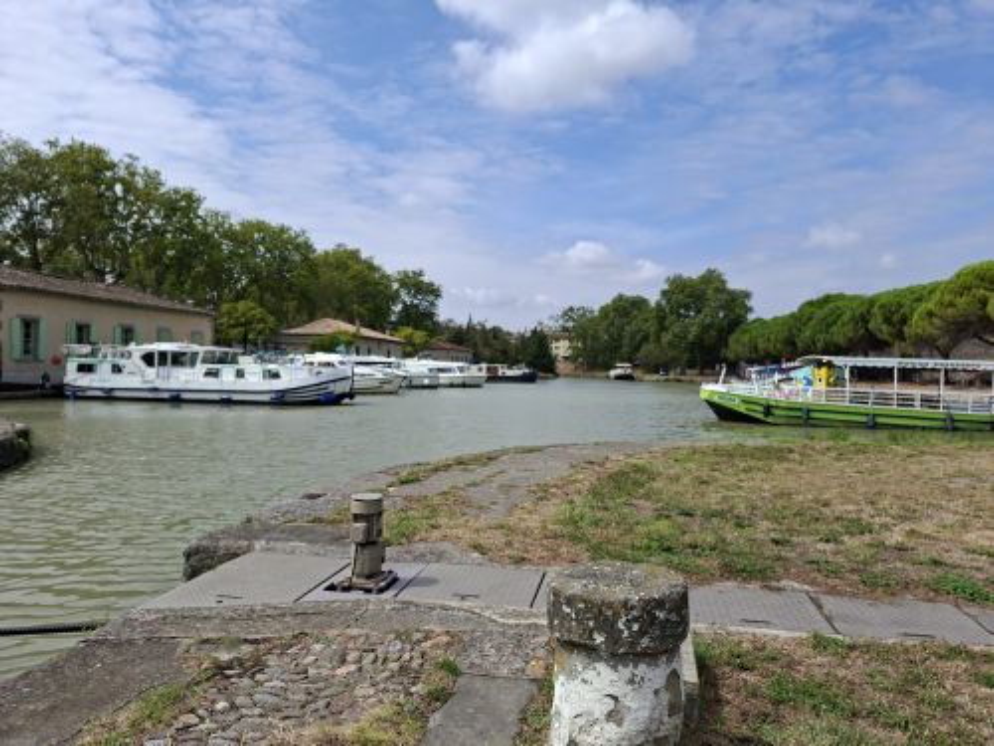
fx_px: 660
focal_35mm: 23
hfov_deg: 73.9
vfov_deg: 58.9
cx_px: 497
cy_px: 373
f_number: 1.8
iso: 50
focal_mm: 5.54
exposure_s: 1/2183
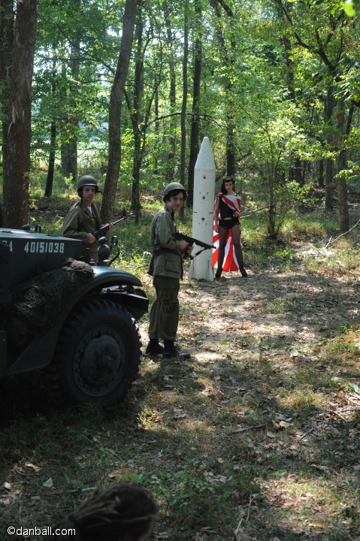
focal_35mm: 50
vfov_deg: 39.6
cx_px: 180
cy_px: 270
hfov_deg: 27.0
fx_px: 751
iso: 200
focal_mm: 50
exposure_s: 1/100
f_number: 5.6
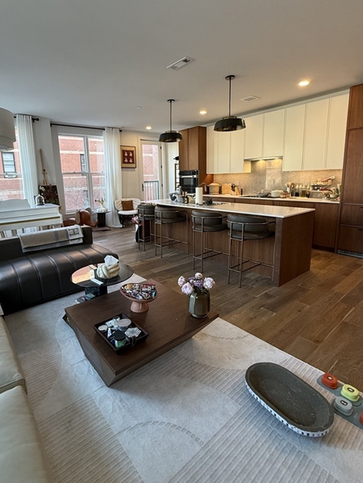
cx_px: 160
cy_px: 222
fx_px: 252
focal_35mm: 18
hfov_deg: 71.3
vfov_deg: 87.6
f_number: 2.2
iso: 250
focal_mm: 2.22
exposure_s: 1/99
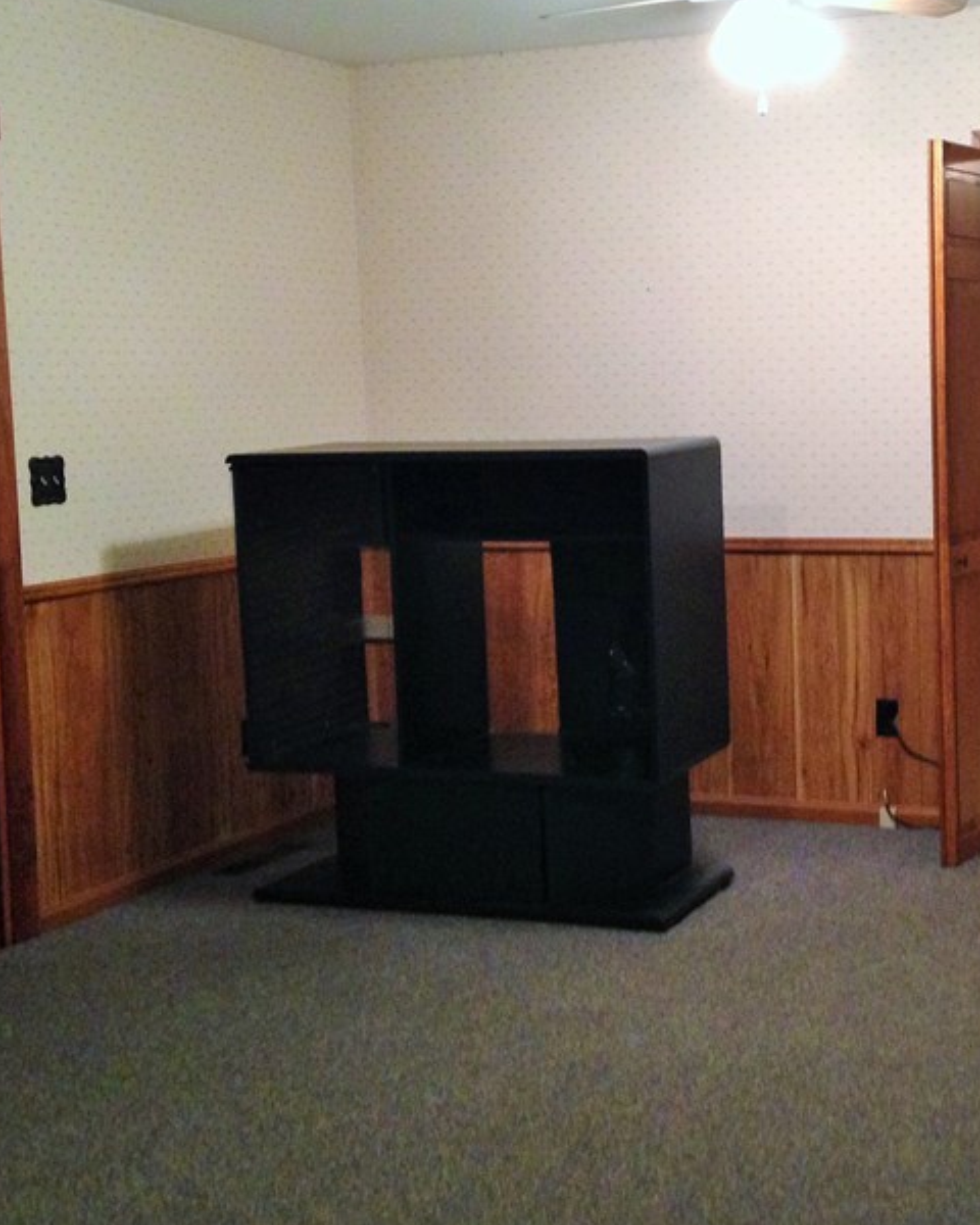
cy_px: 557
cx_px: 741
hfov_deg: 27.2
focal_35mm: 55
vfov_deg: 34.1
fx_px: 1994
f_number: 2.4
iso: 250
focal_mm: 4.12
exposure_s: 1/20
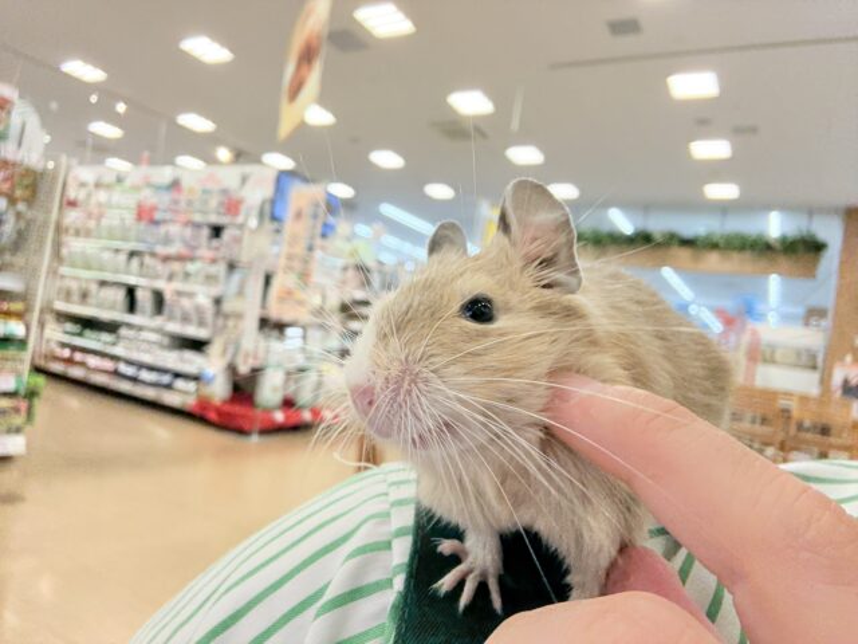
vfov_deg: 58.9
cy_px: 322
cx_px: 429
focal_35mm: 23
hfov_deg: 73.9
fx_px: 570
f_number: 1.9
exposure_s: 1/50
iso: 80
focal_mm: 2.69
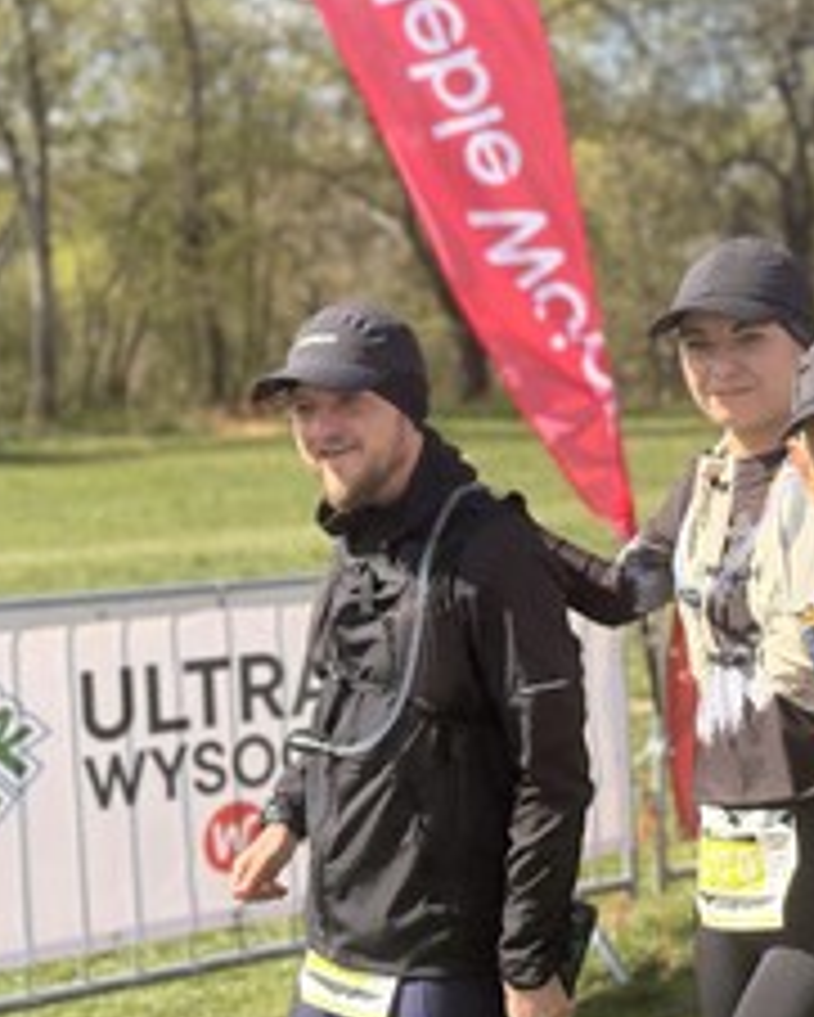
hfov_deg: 17.8
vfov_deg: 22.5
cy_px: 544
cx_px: 708
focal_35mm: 85
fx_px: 2558
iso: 50
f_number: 1.6
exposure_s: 1/2212
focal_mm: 5.96
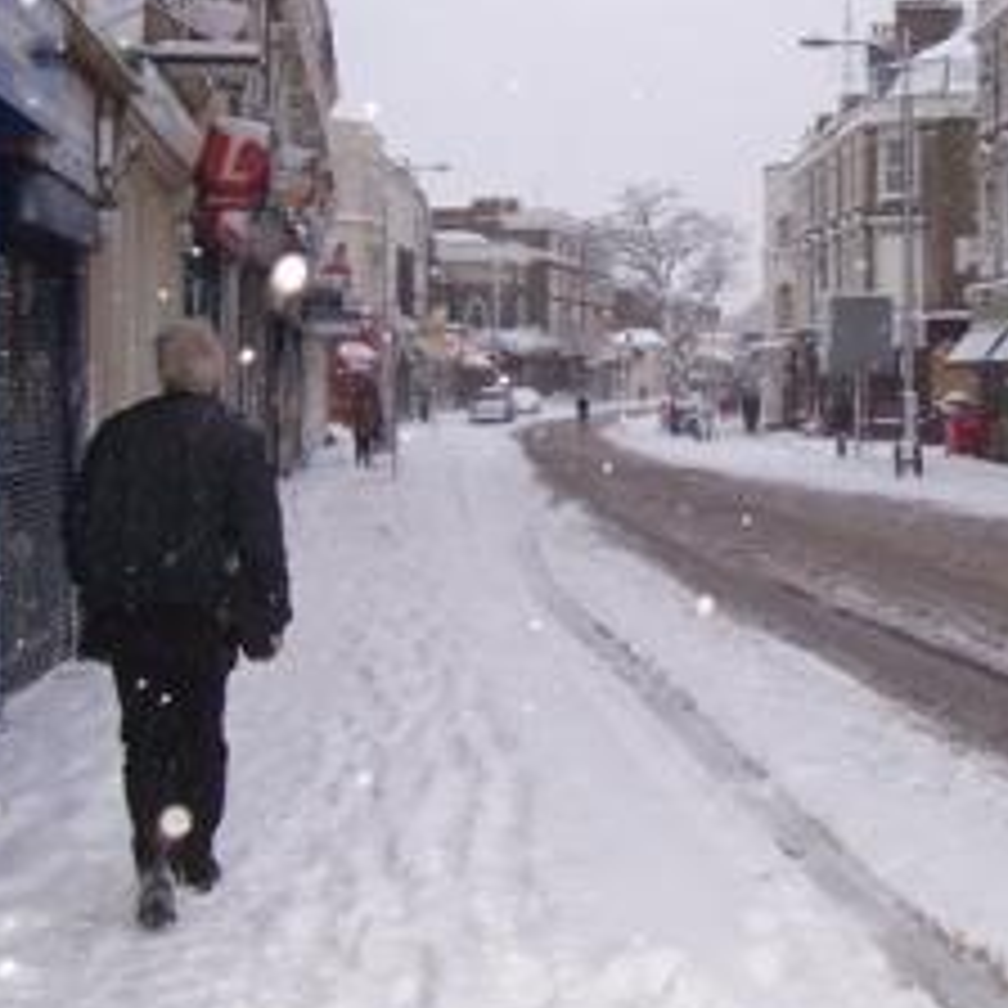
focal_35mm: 60
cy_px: 387
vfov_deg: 28.5
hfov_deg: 28.0
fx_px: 1977
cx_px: 806
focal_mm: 5.6
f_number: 2.7
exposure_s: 1/60
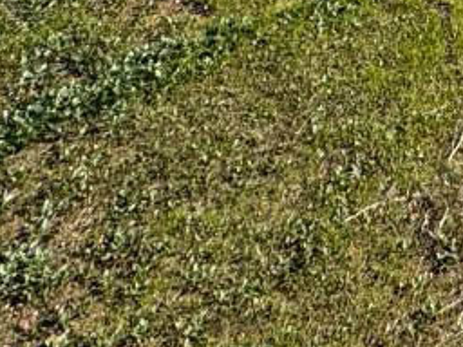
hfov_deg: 18.4
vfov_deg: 12.3
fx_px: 1097
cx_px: 846
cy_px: -586
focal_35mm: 82
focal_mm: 2.22
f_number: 2.2
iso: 50
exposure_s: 1/2146
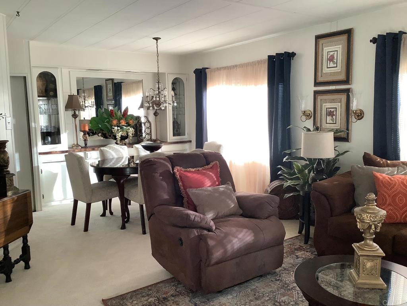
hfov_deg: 58.4
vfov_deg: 45.4
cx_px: 204
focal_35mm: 31
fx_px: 364
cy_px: 153
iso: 100
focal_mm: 3.3
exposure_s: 1/60
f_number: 2.4
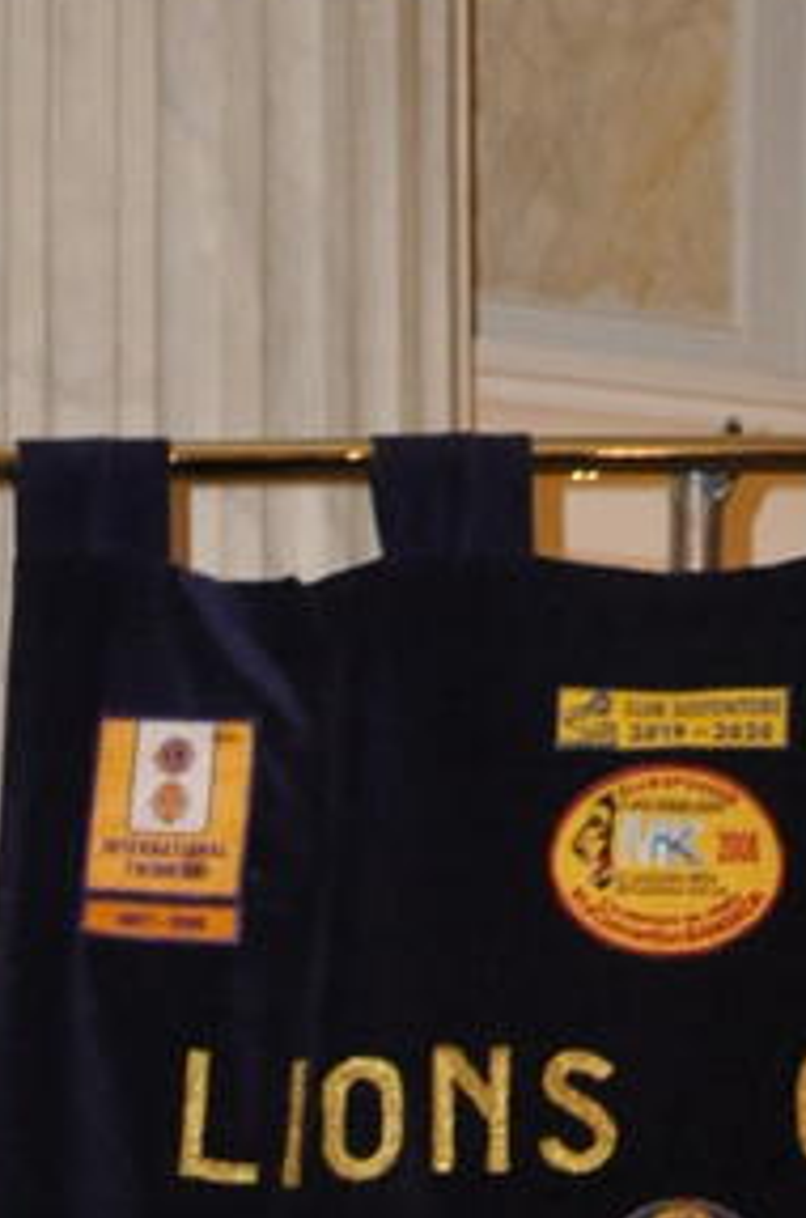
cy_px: 2449
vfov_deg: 10.7
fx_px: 5932
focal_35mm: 176
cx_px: -1109
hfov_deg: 7.3
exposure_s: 1/60
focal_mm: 21
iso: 800
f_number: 3.8
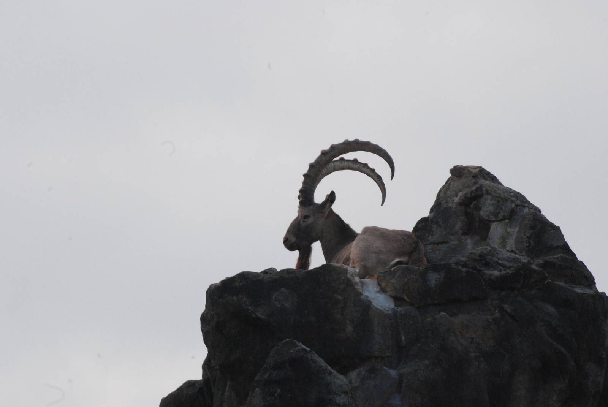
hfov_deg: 4.6
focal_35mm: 450
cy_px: 204
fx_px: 7609
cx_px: 304
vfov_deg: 3.1
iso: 1600
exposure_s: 1/160
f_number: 20
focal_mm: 300
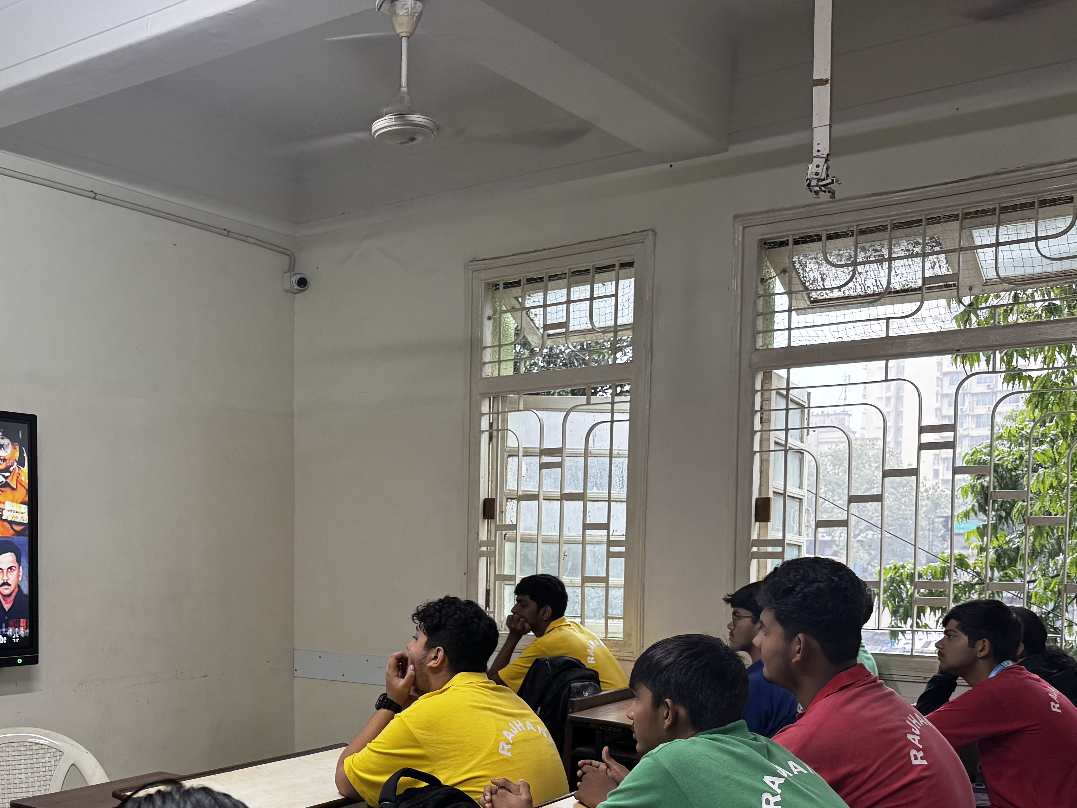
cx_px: 307
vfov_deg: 35.9
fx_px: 1213
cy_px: 613
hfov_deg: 46.6
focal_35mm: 39
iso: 250
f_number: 1.78
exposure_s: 1/50
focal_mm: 6.76
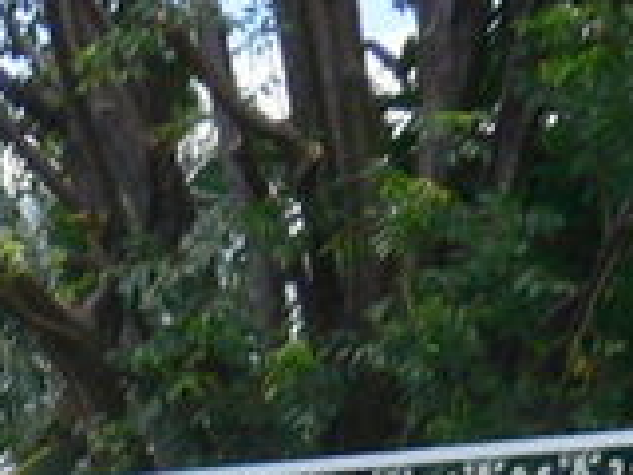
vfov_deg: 6.2
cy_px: 1259
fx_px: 4096
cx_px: -415
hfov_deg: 8.6
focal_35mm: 224
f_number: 5.6
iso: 80
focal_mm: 5.8
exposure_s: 1/125
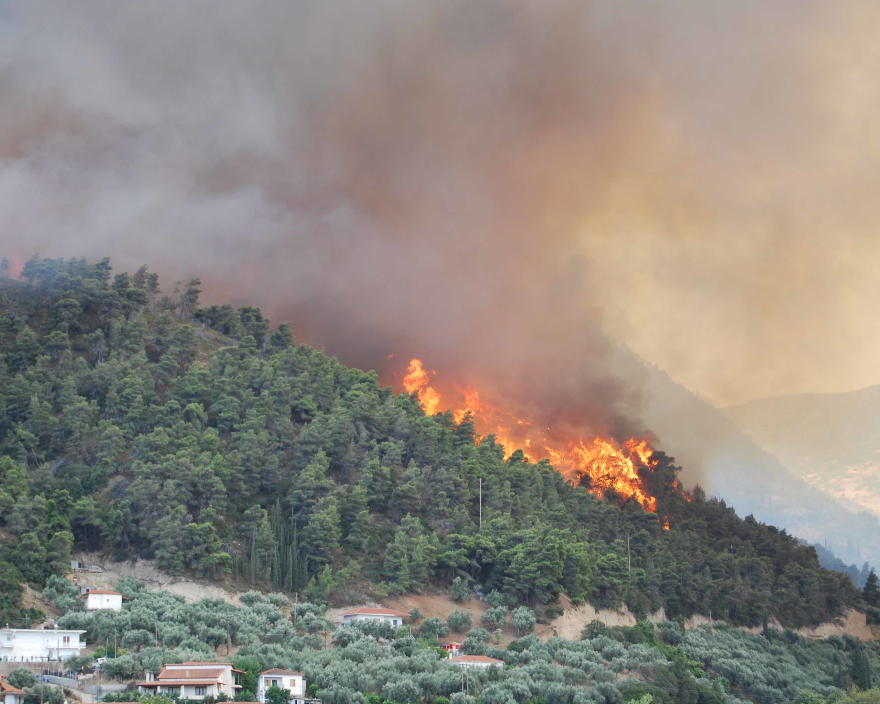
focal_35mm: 94
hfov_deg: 20.5
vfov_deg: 16.4
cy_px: 352
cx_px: 413
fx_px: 2437
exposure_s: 1/80
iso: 200
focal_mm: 55
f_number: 5.6
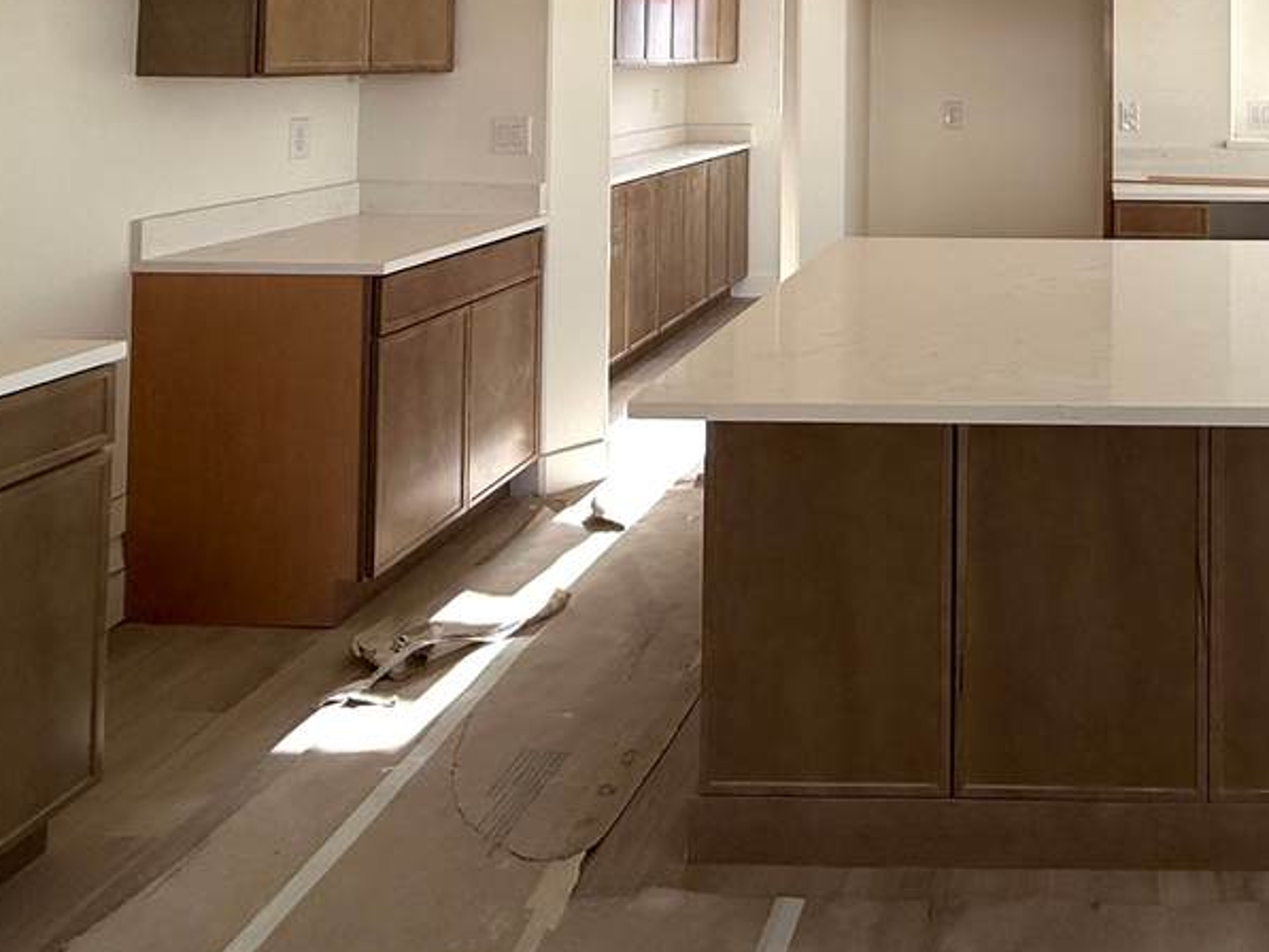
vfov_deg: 41.4
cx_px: 1073
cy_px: 21
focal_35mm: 30
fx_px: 1100
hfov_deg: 54.4
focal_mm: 2.22
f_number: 2.2
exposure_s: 1/510
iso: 64
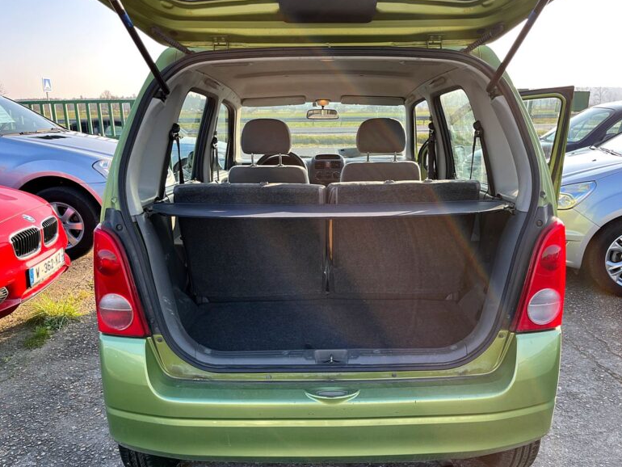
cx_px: 322
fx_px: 485
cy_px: 231
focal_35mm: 27
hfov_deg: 65.3
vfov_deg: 51.4
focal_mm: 5.1
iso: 50
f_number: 1.6
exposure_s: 1/374
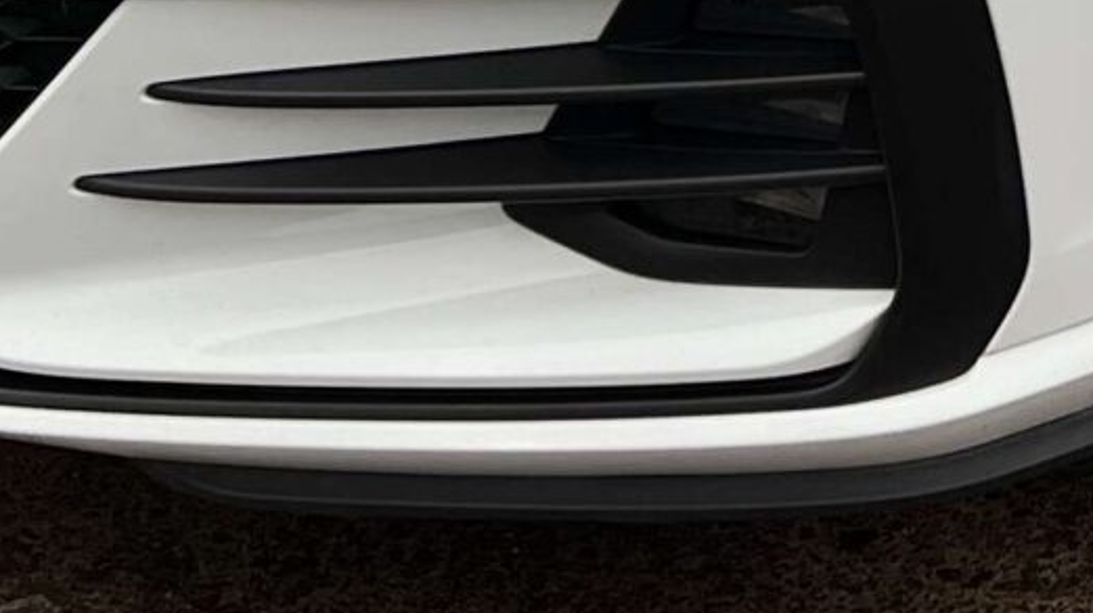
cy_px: -946
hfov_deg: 14.7
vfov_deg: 8.0
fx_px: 4026
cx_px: 1472
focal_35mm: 139
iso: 50
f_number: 1.5
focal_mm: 5.7
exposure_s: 1/95
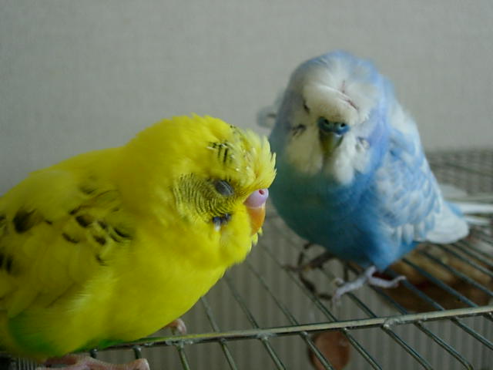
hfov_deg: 37.5
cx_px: 246
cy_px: 185
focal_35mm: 51
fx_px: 726
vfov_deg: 28.6
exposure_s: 1/11.6
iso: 200
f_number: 3.2
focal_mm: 10.6
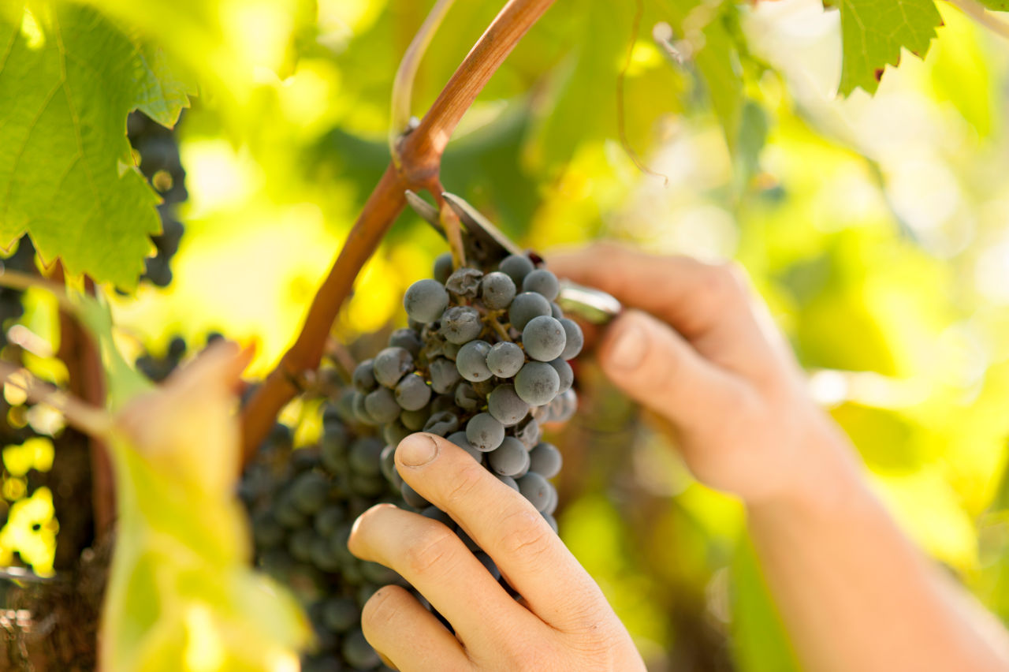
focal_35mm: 85
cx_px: 504
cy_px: 336
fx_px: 2381
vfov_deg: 16.1
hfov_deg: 23.9
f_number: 2.8
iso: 200
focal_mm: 85
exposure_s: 1/500
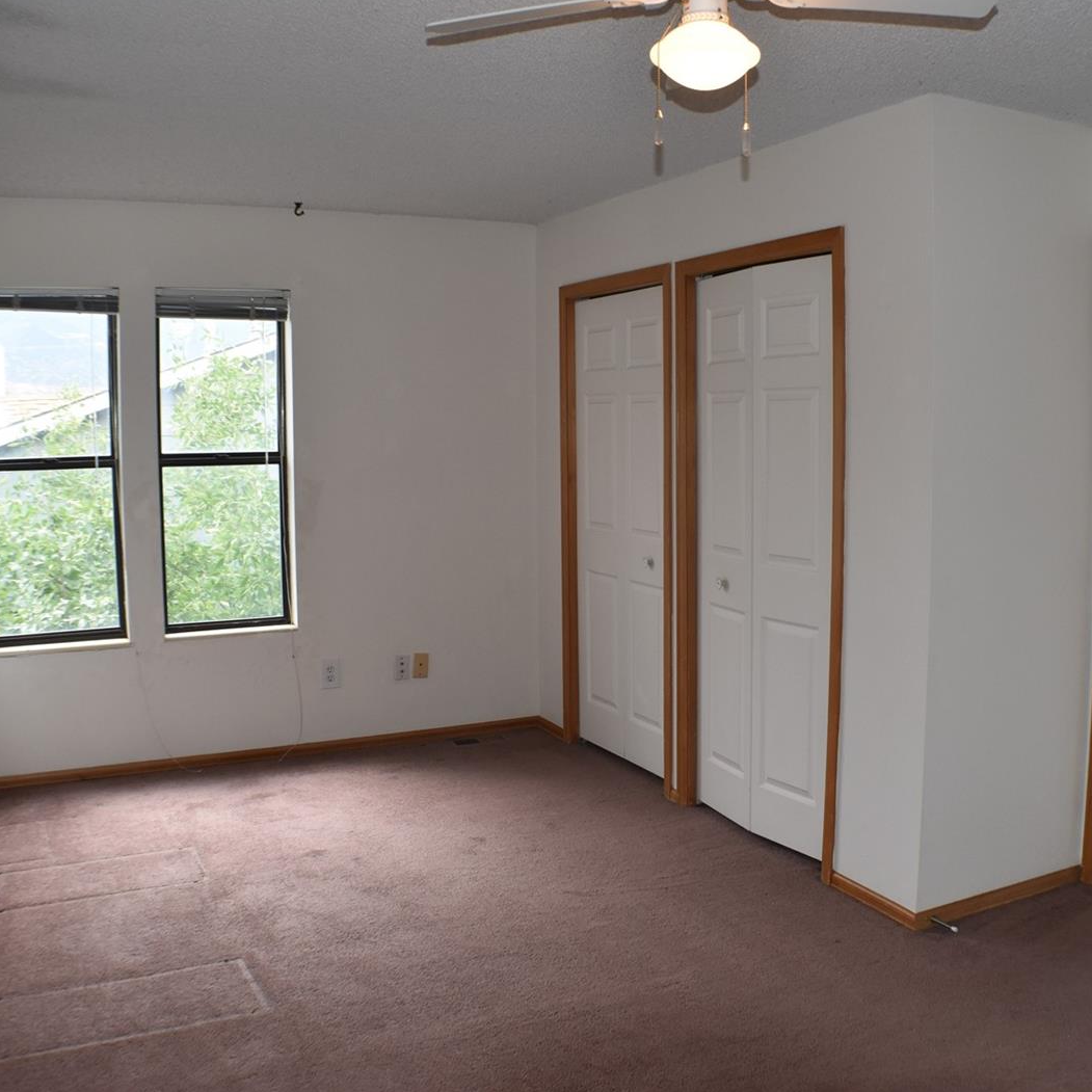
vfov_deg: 37.8
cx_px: 661
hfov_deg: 37.7
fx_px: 1593
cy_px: 543
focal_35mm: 45
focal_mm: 23
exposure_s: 1/125
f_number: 5.6
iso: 560
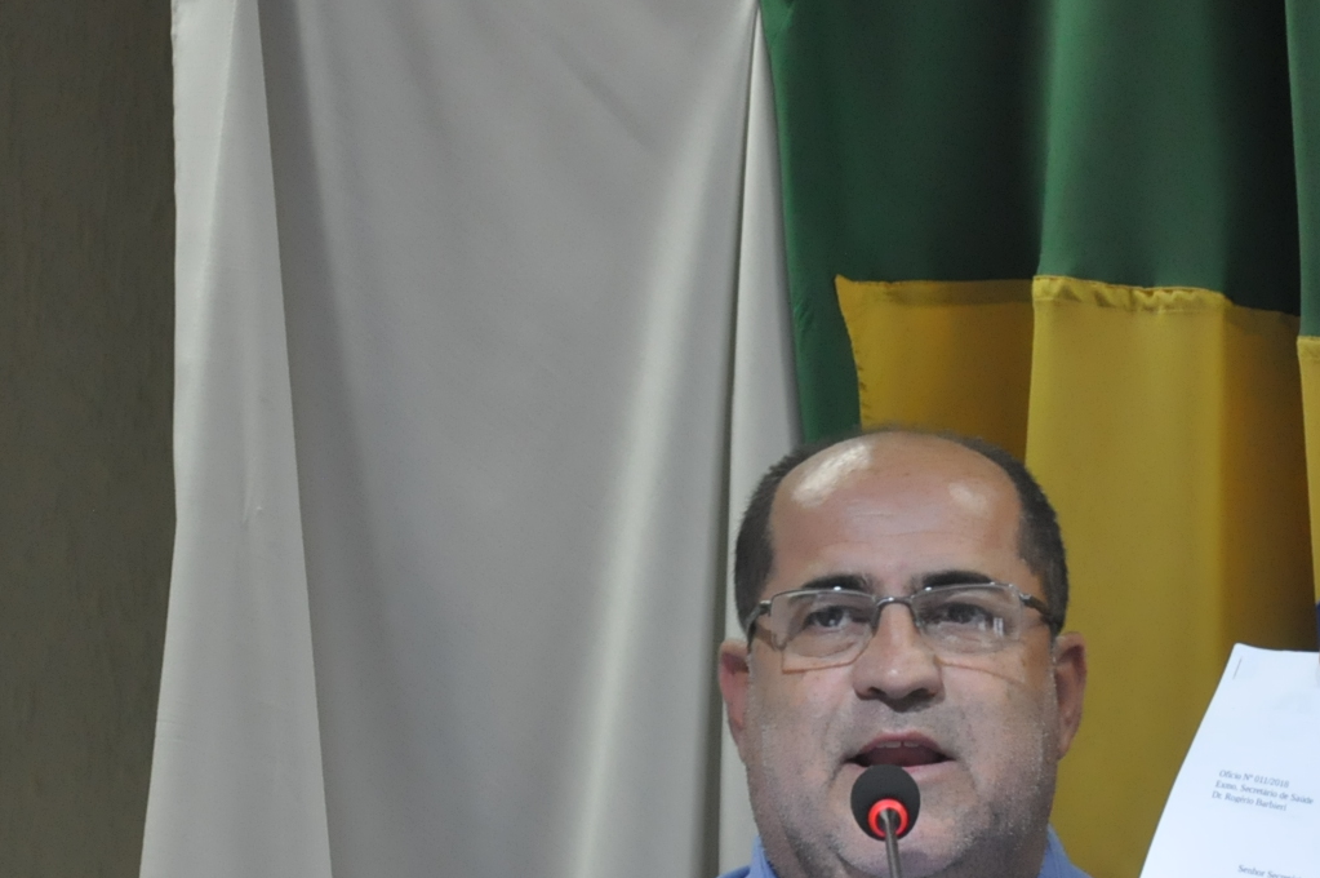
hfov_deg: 6.2
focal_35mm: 330
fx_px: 12090
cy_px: 746
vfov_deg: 4.2
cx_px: 777
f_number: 5.6
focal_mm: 105
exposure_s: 1/100
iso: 2000
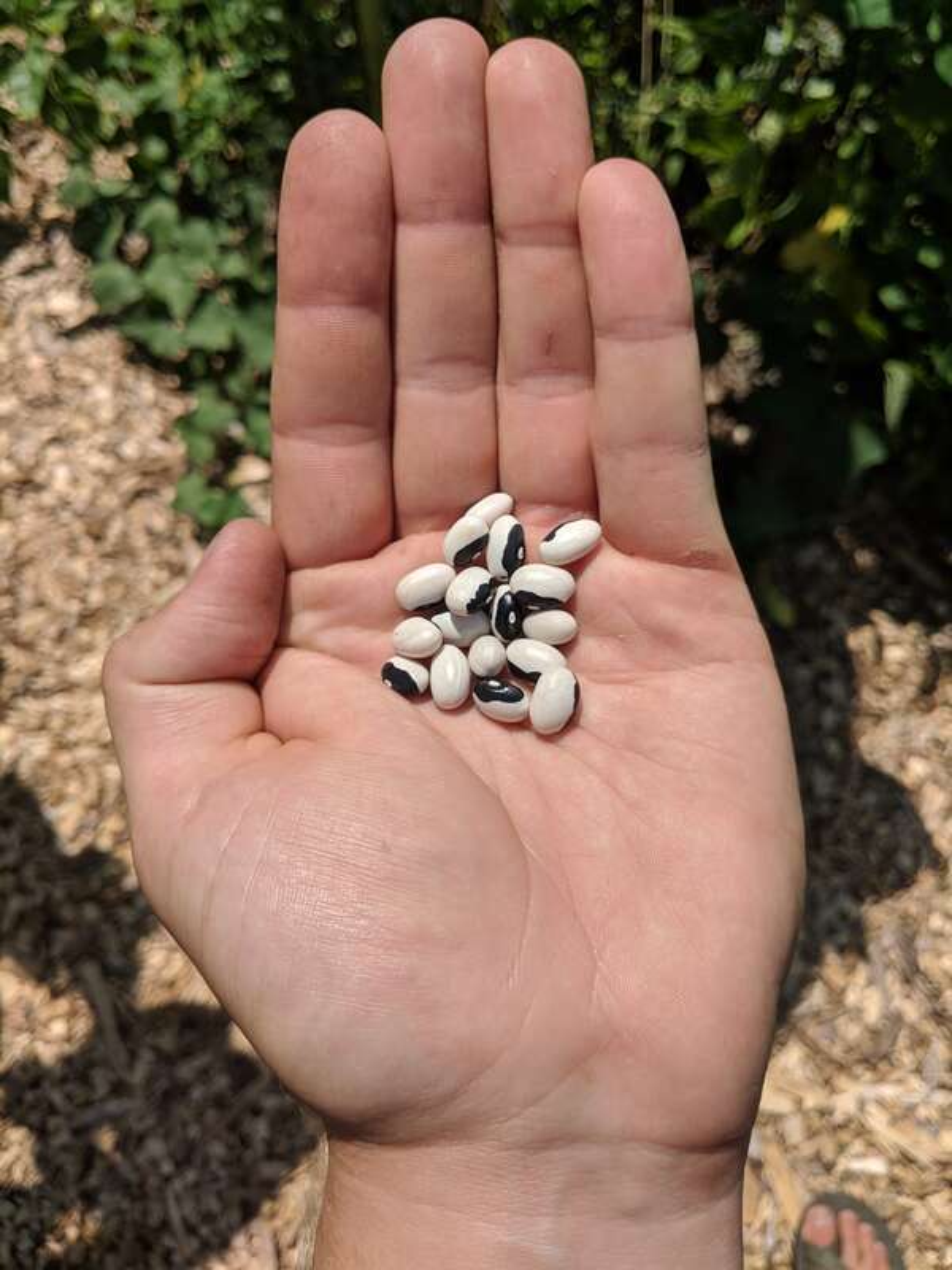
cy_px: 635
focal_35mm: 27
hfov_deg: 51.4
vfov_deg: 65.3
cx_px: 476
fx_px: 990
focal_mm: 4.44
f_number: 1.8
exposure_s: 1/4673
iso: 51
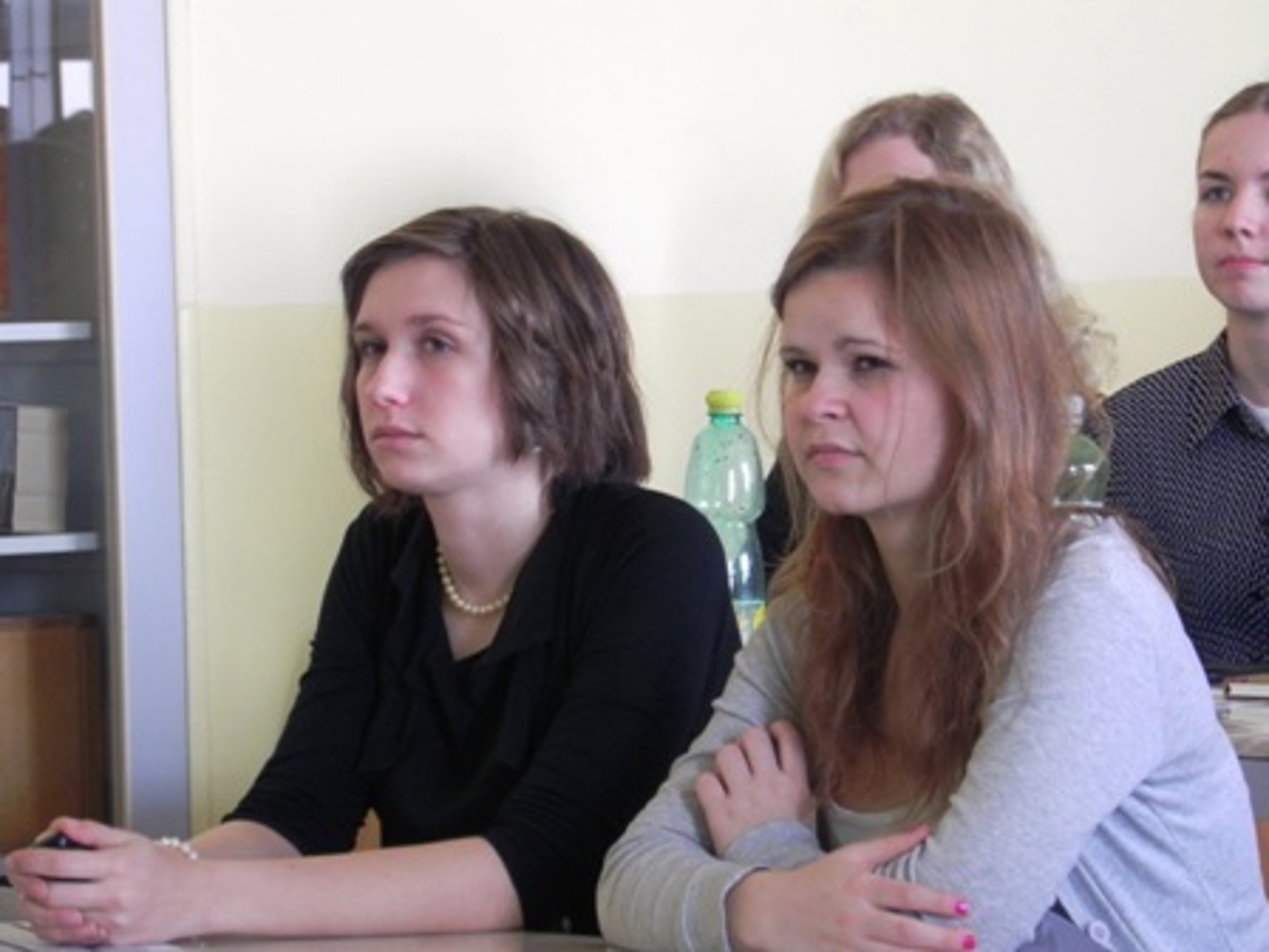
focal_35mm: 212
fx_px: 7772
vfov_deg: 7.0
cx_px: 634
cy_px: 476
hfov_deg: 9.3
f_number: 5
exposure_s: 1/11.6
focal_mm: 37.7
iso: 400
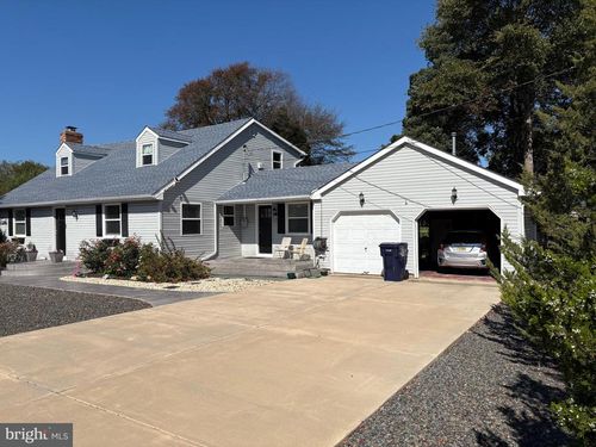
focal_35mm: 26
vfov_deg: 53.1
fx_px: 448
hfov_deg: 67.3
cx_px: 298
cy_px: 224
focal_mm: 5.96
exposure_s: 1/7813
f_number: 1.6
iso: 50
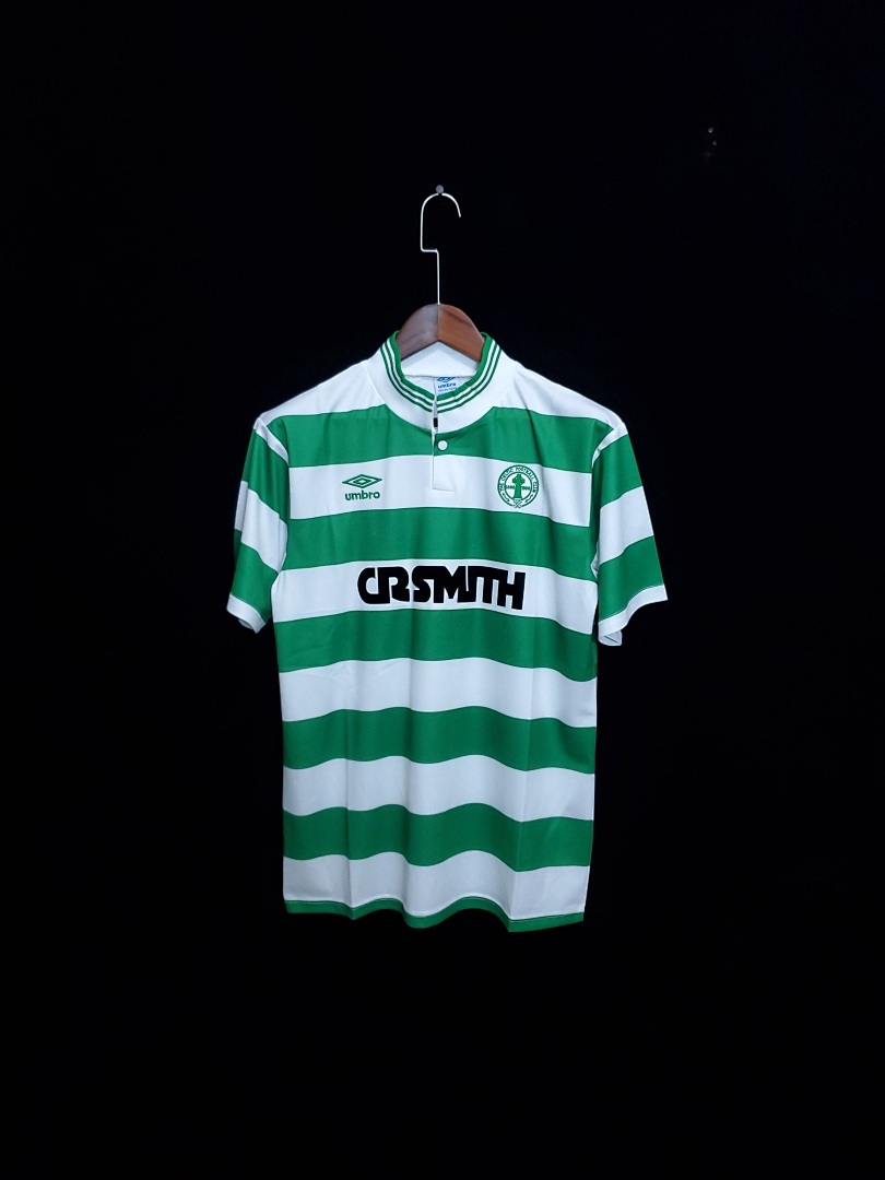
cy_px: 590
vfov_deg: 67.3
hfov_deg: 53.1
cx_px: 442
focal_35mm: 26
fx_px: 886
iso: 200
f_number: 1.5
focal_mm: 4.3
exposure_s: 1/30
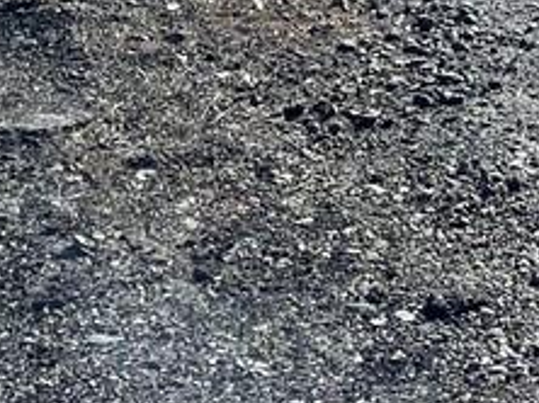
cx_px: 816
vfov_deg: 10.8
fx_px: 1866
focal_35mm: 120
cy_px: -517
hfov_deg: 15.2
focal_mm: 4.2
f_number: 1.6
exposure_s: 1/5814
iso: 32
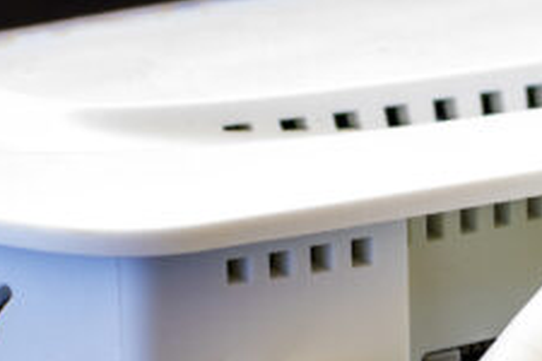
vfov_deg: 5.7
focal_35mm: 239
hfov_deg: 8.1
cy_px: 223
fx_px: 3602
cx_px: 1183
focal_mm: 35
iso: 100
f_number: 8
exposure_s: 1/2
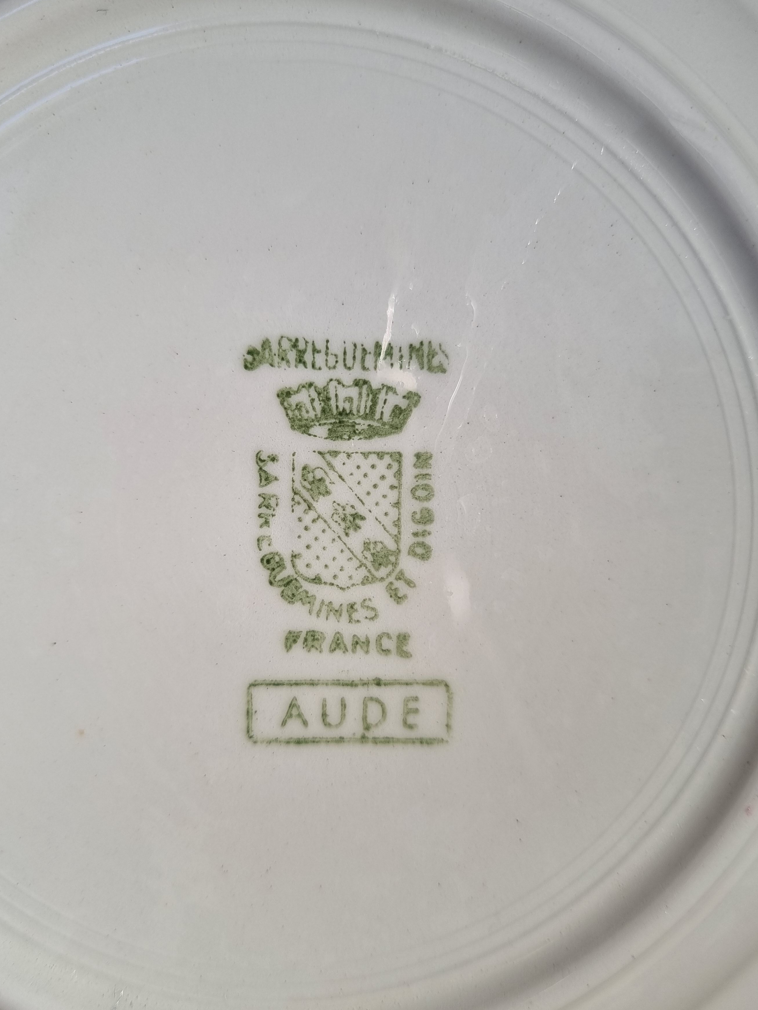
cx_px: 350
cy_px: 502
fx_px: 876
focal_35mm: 30
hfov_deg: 46.8
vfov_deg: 60.0
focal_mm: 5.4
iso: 50
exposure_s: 1/186
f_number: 1.8
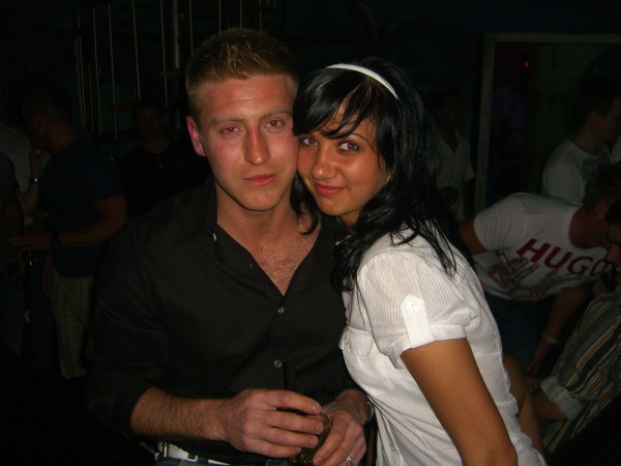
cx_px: 310
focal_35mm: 38
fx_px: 682
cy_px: 233
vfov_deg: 37.7
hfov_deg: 49.0
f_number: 2.8
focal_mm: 7.9
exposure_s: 1/60
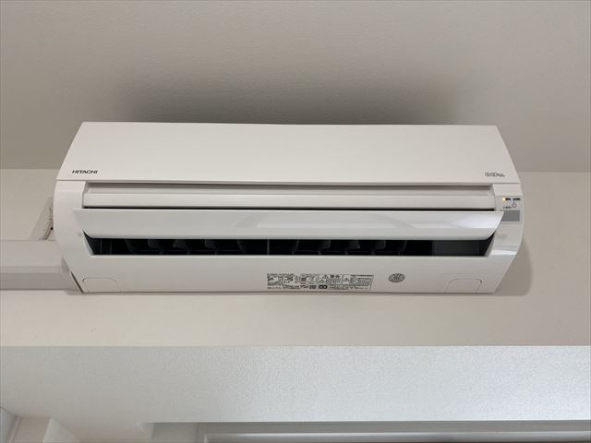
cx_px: 296
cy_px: 222
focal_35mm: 26
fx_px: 444
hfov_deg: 67.3
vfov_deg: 53.1
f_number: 1.8
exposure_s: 1/109
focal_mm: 4.25
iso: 125
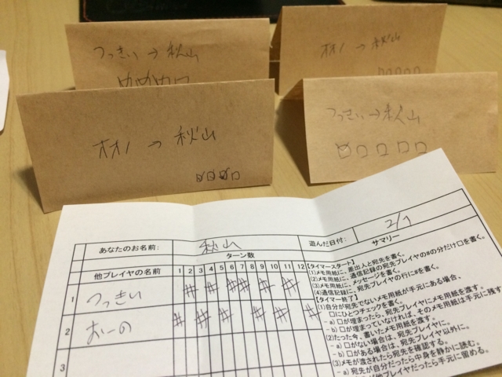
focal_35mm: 29
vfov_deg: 48.2
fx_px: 421
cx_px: 251
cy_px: 188
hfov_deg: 61.7
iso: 250
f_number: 2.2
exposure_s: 1/30
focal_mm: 4.15
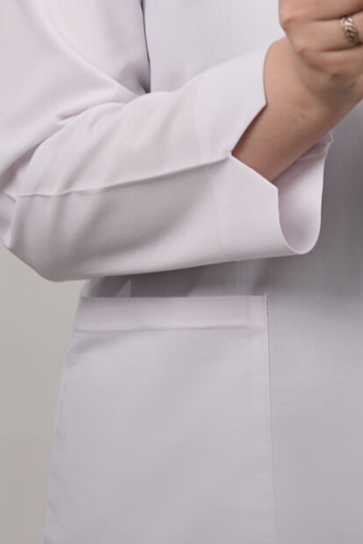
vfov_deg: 4.8
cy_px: -75
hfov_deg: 3.2
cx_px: 314
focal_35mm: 432
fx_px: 6530
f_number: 2.8
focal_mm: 105
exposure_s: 1/200
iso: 100
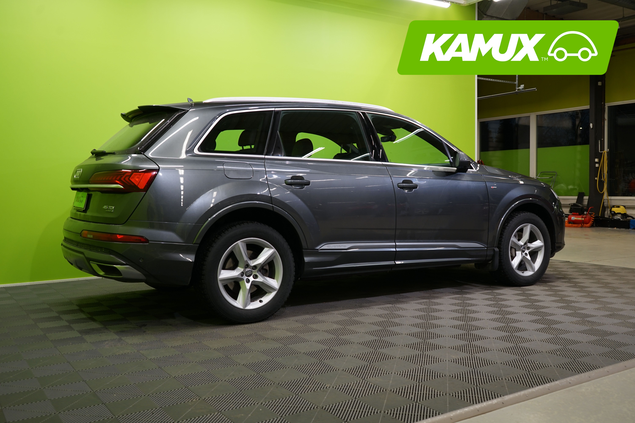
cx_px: 318
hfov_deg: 57.2
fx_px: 582
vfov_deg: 40.0
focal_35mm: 33
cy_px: 212
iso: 400
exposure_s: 1/30
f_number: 5
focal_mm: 33
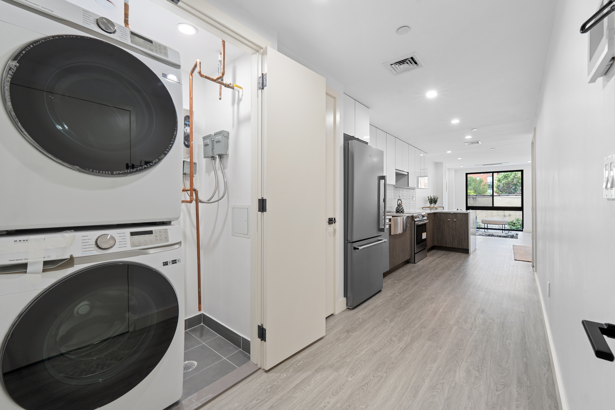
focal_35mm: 14
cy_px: 205
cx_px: 308
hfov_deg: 104.3
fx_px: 239
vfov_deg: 81.2
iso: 200
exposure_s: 1/1.25
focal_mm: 14
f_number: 10
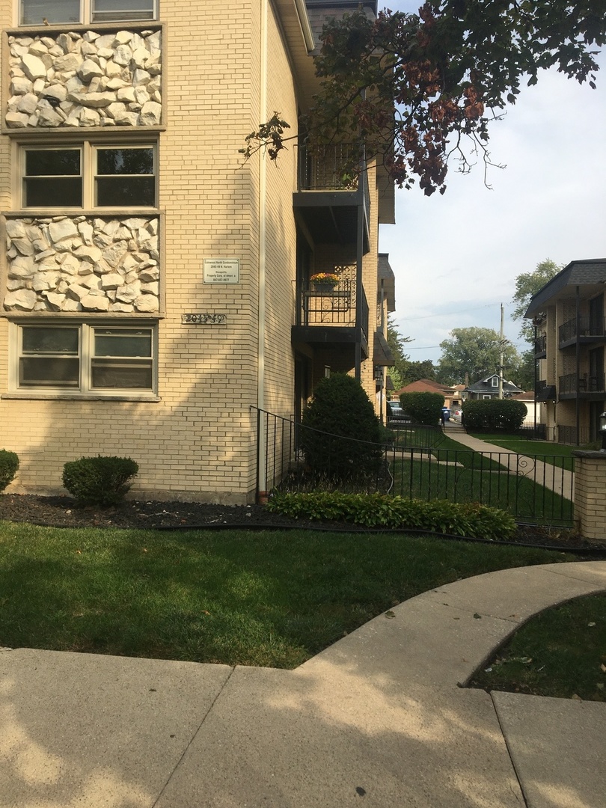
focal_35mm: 29
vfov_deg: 61.7
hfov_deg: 48.2
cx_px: 303
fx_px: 677
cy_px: 404
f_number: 2.2
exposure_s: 1/1326
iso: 25
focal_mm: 4.15
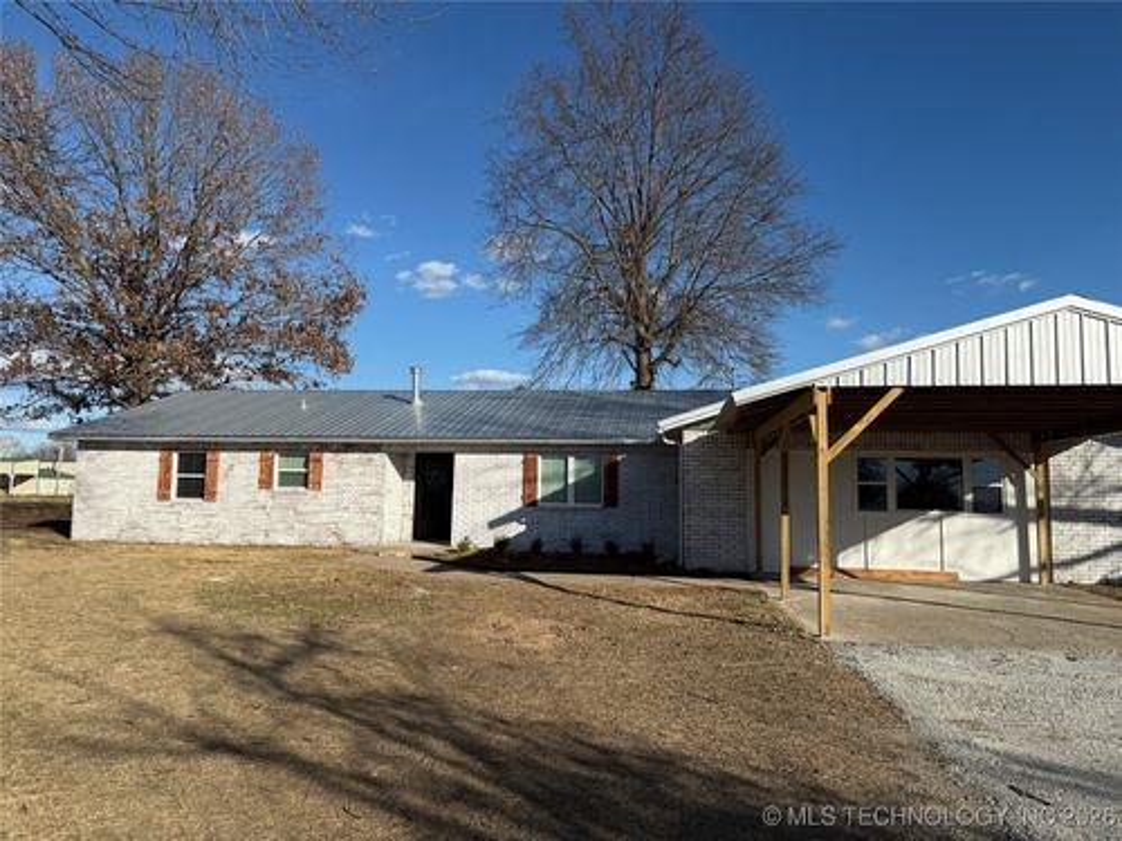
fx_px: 778
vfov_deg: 56.8
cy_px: 420
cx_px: 561
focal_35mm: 24
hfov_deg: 71.6
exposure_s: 1/5714
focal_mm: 6.76
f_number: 1.78
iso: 80
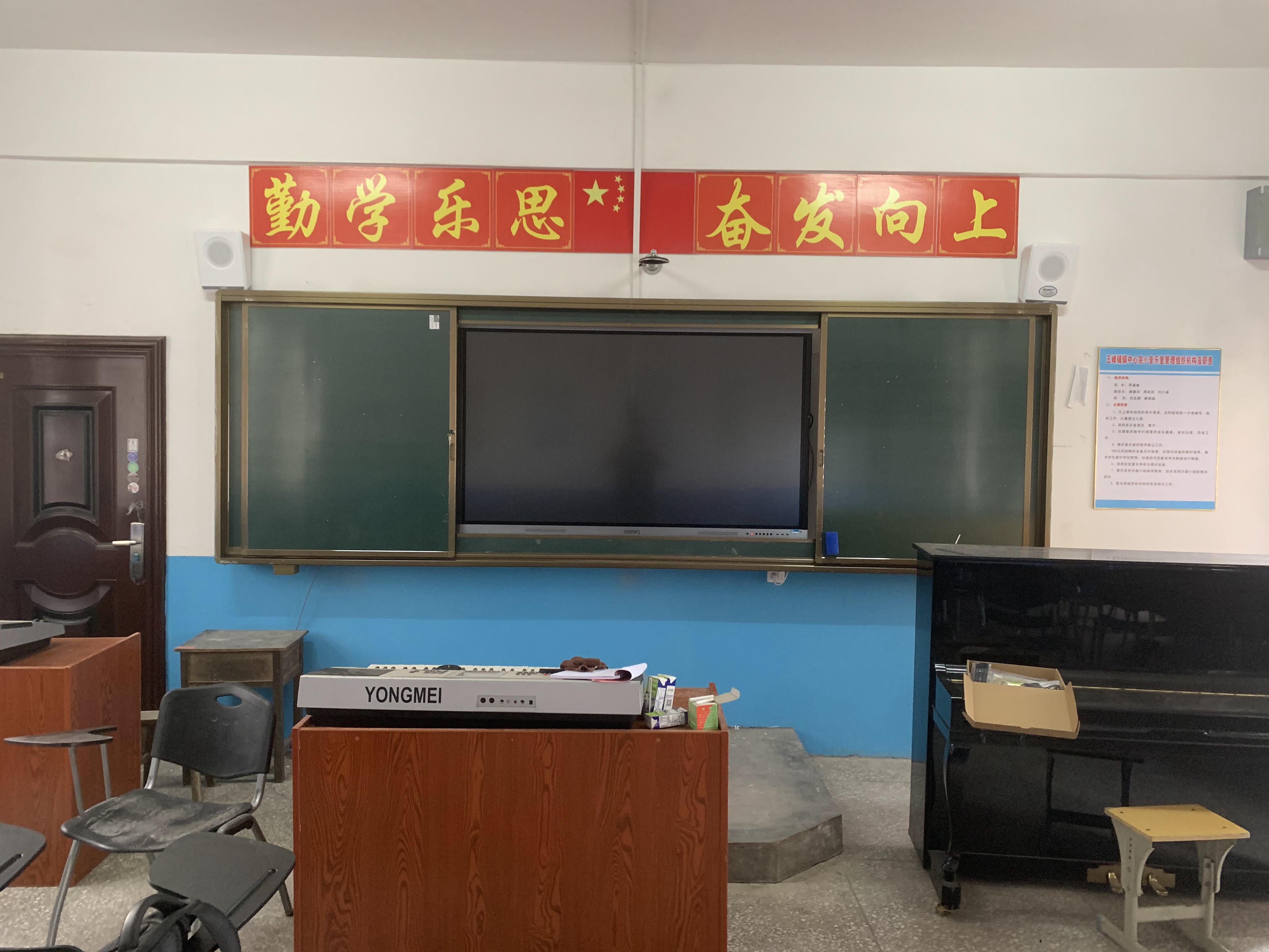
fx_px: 953
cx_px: 634
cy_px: 476
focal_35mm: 26
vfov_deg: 53.1
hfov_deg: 67.3
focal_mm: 4.25
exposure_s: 1/33
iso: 320
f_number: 1.8
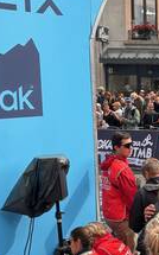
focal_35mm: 77
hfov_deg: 16.2
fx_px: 535
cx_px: 196
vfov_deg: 26.7
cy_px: 172
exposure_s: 1/830
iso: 64
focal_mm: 5.96
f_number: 1.6
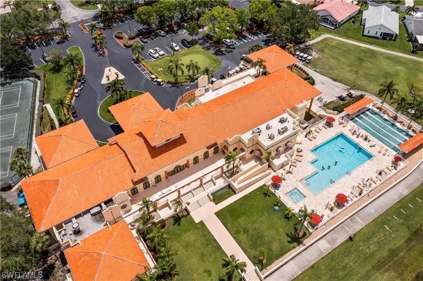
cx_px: 212
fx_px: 329
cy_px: 140
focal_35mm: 28
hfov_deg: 65.5
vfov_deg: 46.3
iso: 100
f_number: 5
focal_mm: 10.26
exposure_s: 1/100
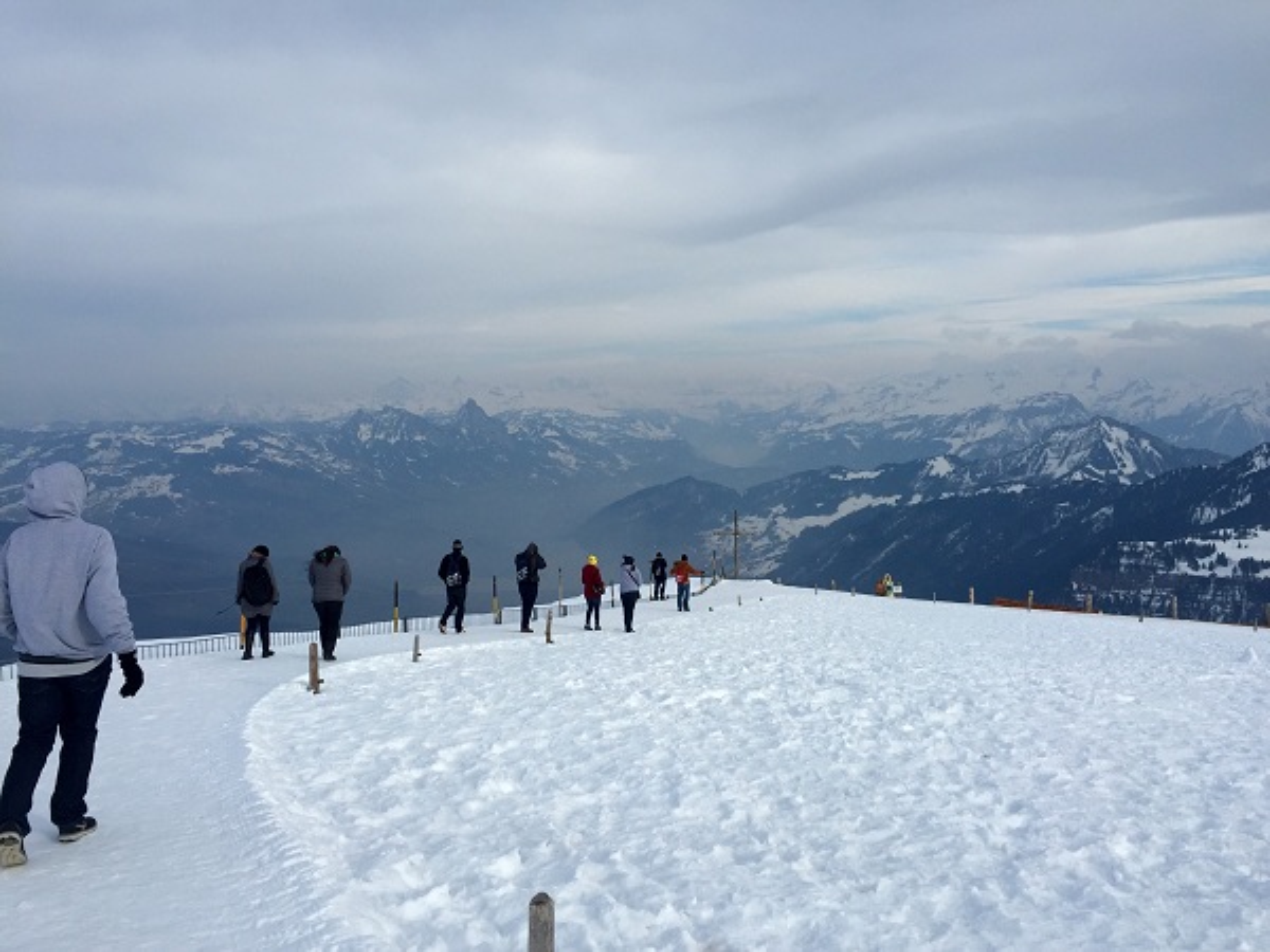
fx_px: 1064
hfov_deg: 61.7
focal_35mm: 29
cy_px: 476
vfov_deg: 48.2
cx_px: 635
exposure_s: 1/2475
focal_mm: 4.15
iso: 32
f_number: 2.2
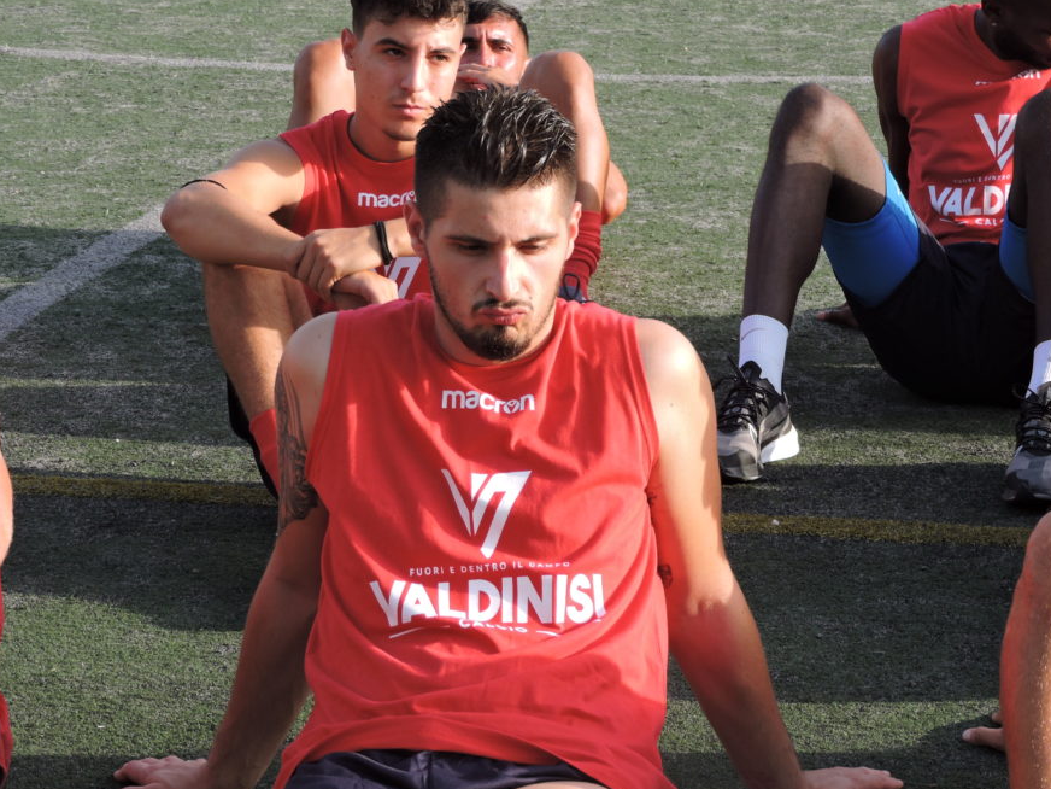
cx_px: 594
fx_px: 4099
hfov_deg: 14.6
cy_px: 363
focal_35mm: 135
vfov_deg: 11.0
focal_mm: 20.6
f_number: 5
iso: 100
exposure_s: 1/160
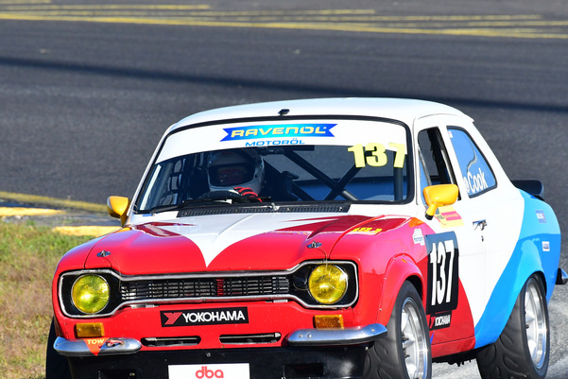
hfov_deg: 2.1
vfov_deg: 1.4
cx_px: 249
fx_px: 15765
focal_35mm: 999
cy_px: 251
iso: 800
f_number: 10
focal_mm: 500
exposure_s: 1/800
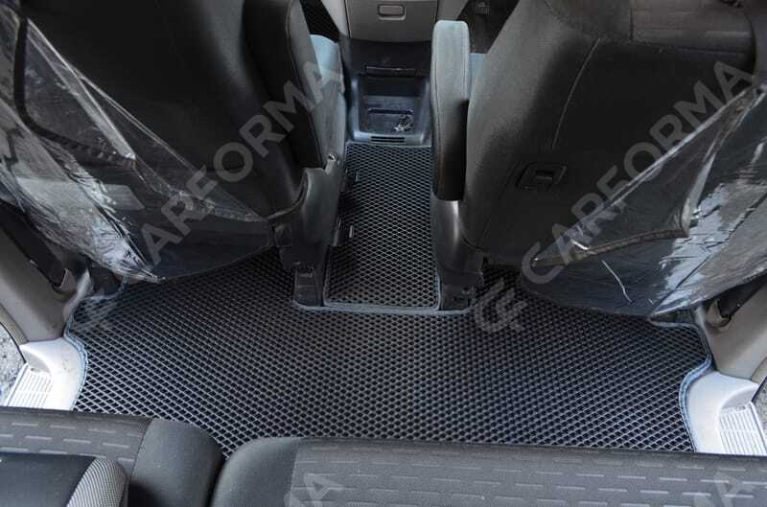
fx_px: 574
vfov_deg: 47.7
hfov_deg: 67.5
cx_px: 384
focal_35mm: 27
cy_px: 254
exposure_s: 1/6
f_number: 5.6
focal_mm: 18
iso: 800
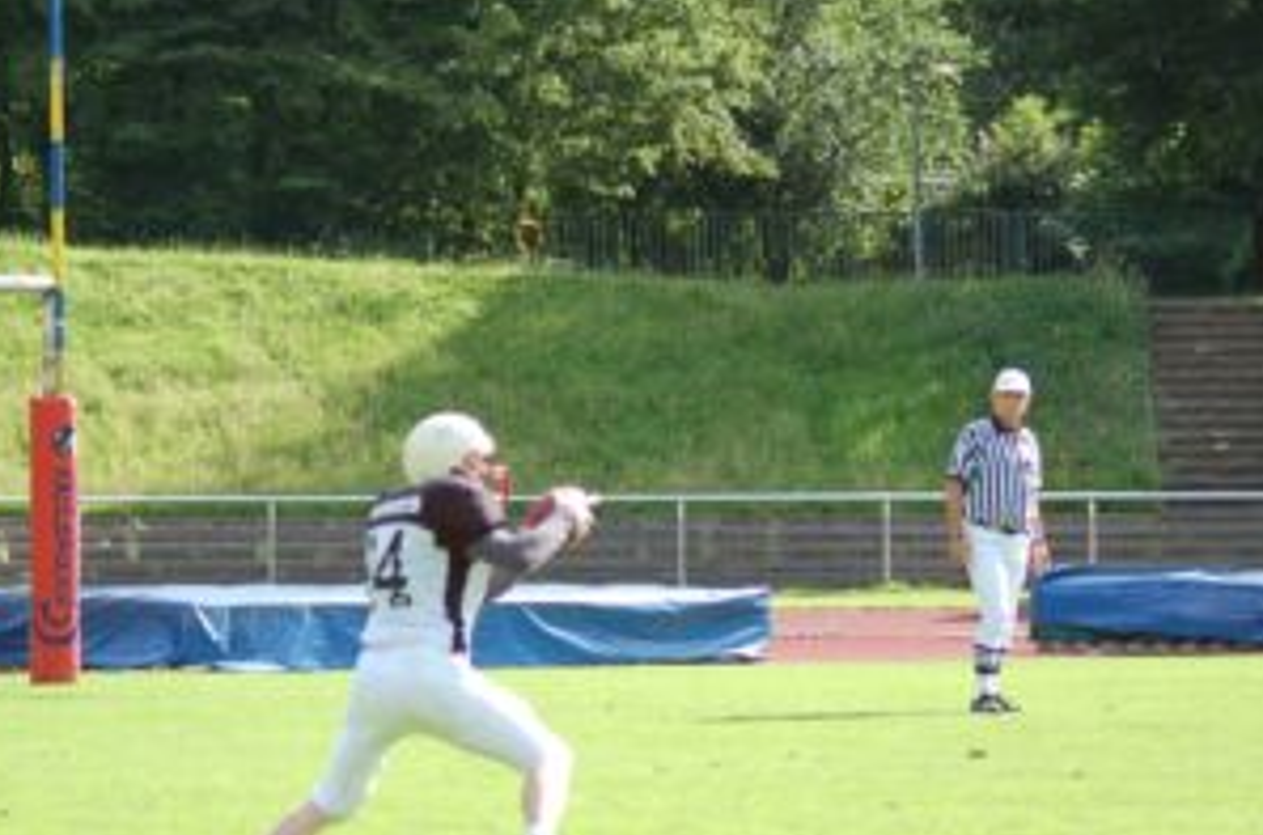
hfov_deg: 10.5
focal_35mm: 196
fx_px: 6858
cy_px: 420
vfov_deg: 7.0
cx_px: 562
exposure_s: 1/1000
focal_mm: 86
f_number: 4
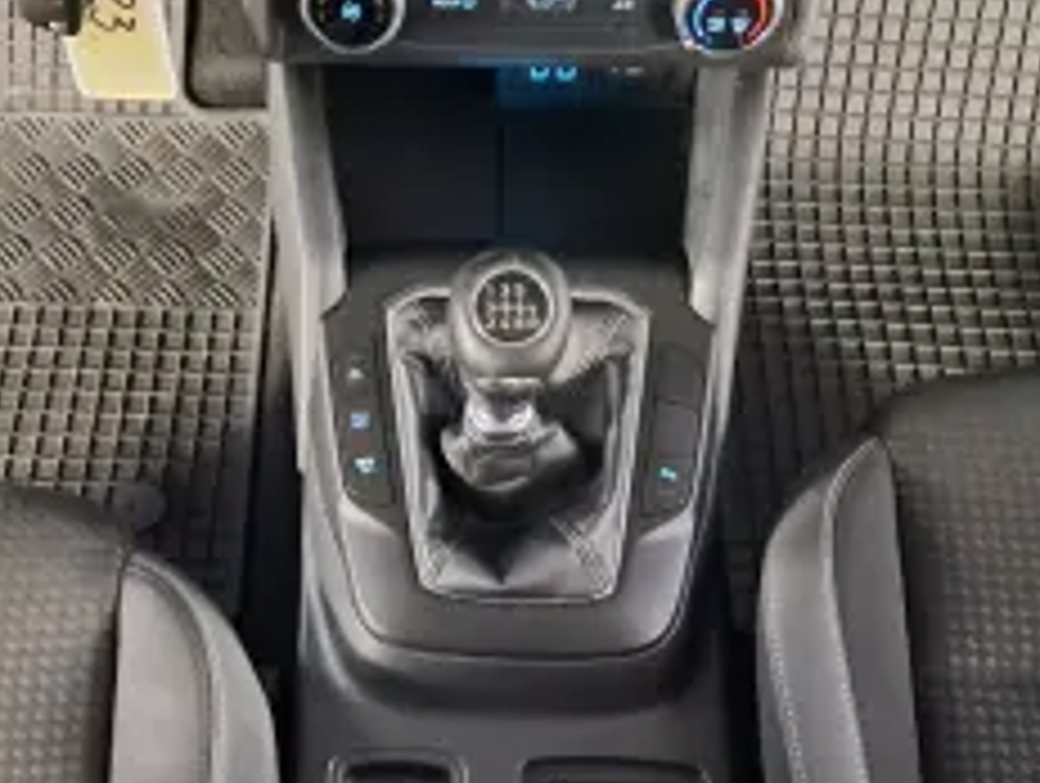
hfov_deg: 44.4
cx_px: 405
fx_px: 1264
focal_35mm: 42
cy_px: 446
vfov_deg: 34.4
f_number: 1.8
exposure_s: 1/13
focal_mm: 4
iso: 2000
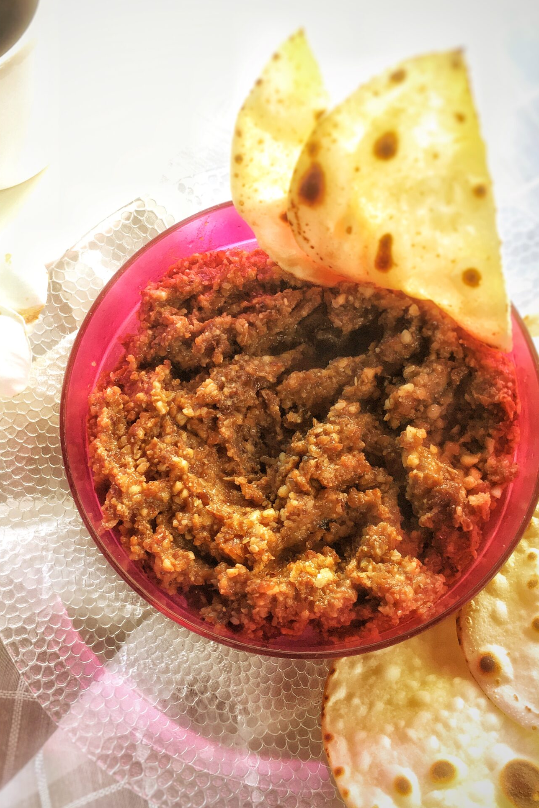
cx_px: 188
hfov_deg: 33.2
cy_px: 353
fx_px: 898
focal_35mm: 40
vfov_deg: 48.3
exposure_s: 1/30
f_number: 2.2
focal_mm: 4.15
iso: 50
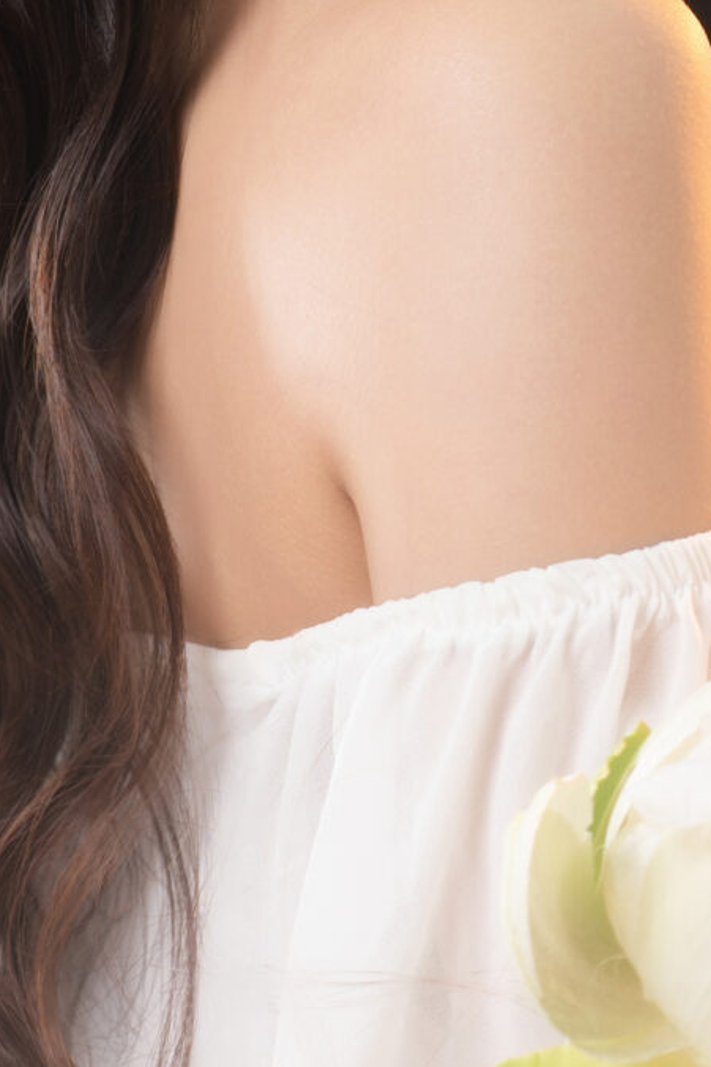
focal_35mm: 681
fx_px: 20195
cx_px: 617
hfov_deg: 2.0
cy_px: 326
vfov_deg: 3.0
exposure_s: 1/125
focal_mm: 180.1
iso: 125
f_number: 4
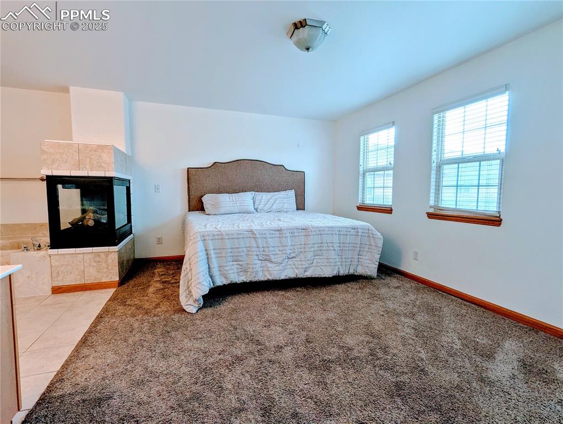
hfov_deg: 94.4
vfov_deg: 78.2
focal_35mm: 16
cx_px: 282
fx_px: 261
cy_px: 212
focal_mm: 2.35
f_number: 2.2
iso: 54
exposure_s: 1/47.6
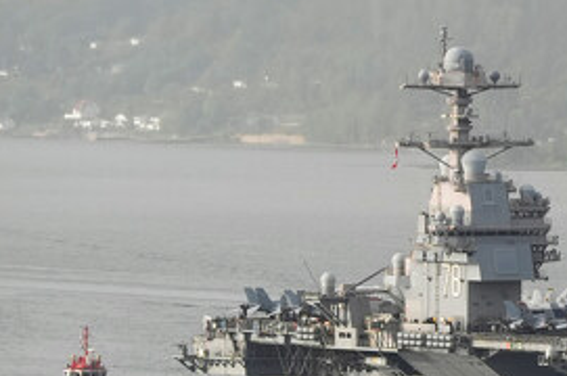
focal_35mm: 672
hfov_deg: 3.1
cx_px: 942
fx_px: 10571
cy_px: 395
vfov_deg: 2.0
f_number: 5.6
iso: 640
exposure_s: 1/2000
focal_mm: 182
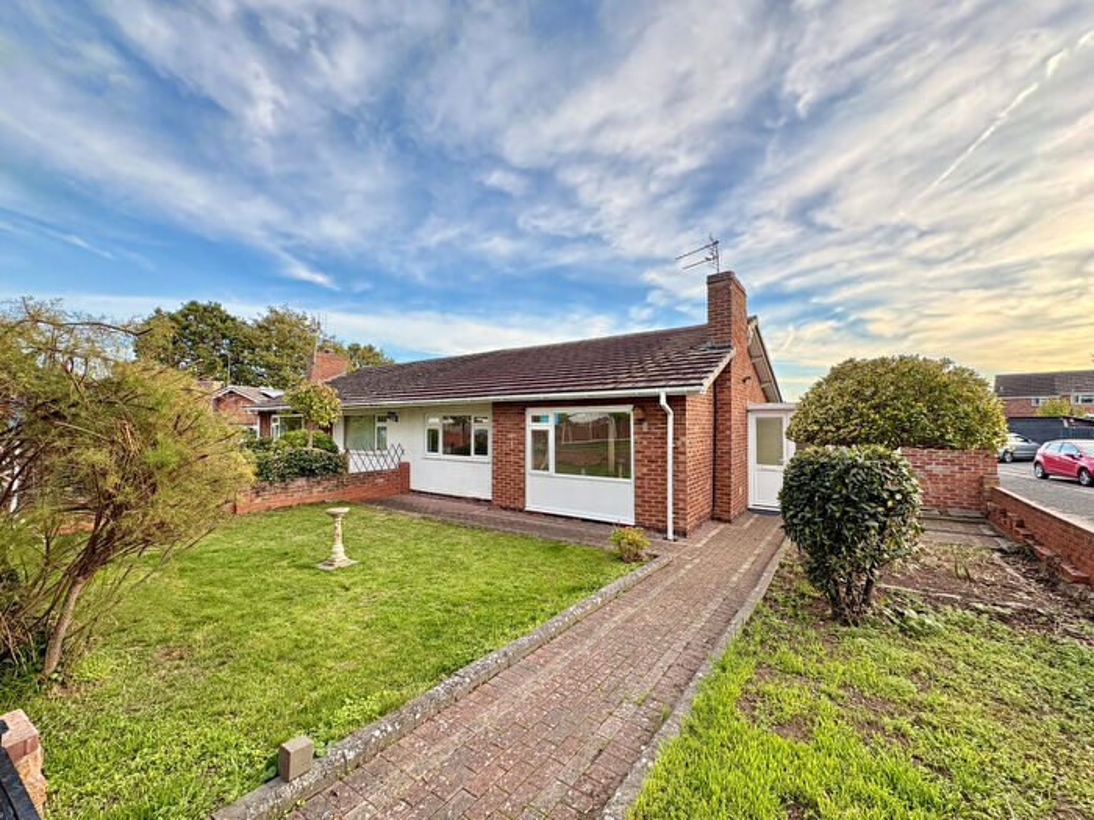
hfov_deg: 102.1
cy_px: 410
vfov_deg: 85.7
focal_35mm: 14
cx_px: 547
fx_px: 442
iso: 64
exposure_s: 1/178
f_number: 2.2
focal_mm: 2.22
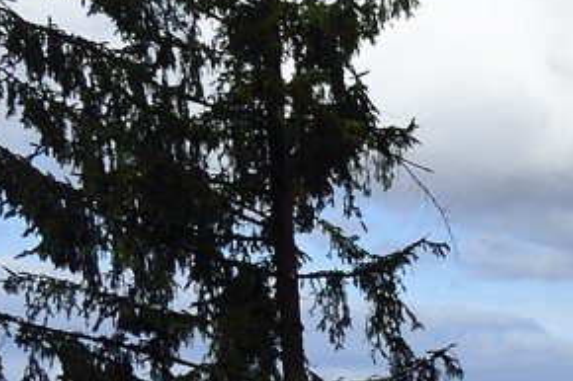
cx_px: 1557
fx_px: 2545
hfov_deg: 10.3
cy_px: 1005
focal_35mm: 160
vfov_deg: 7.8
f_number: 11
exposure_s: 1/320
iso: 250
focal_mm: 29
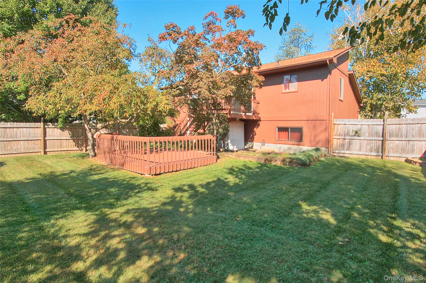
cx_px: 213
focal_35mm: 15
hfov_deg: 100.4
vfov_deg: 77.2
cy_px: 142
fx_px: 177
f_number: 14
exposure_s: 1/30
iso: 200
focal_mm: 10
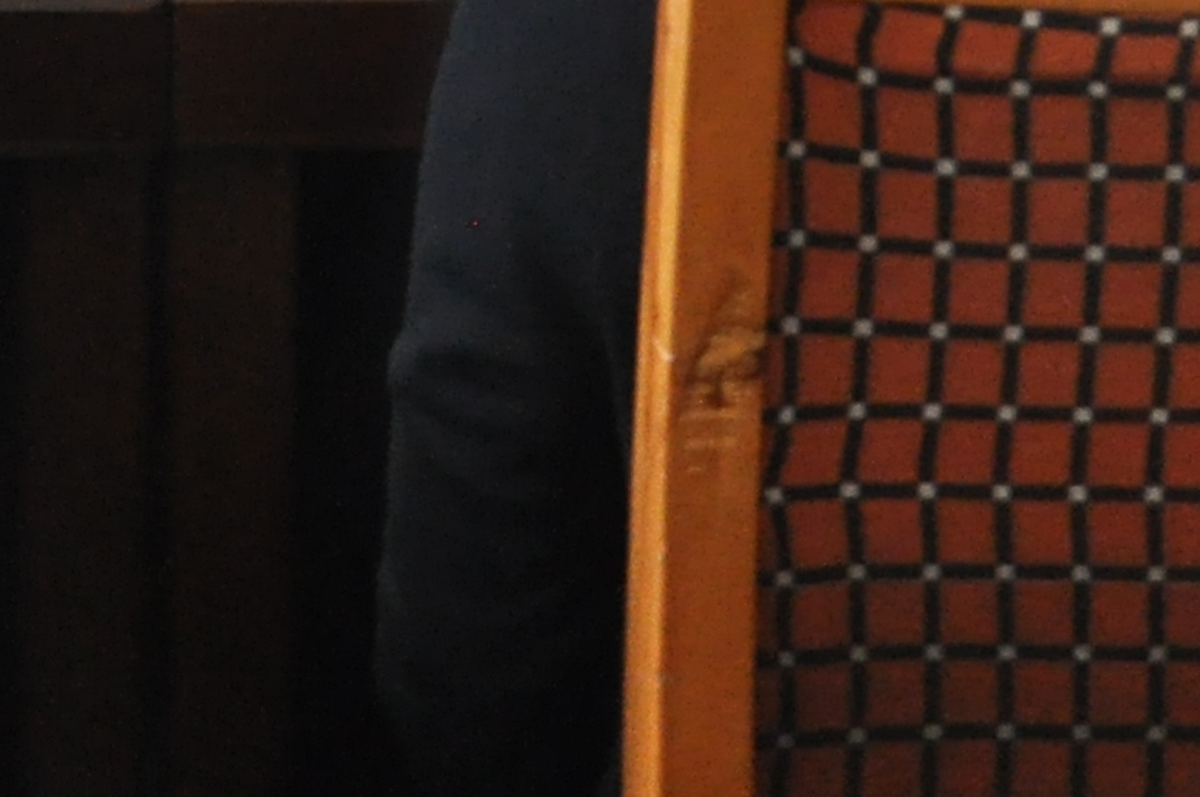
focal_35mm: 199
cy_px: -1042
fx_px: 6624
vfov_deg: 6.6
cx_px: -600
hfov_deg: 10.0
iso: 1000
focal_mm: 24
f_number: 3.8
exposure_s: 1/30
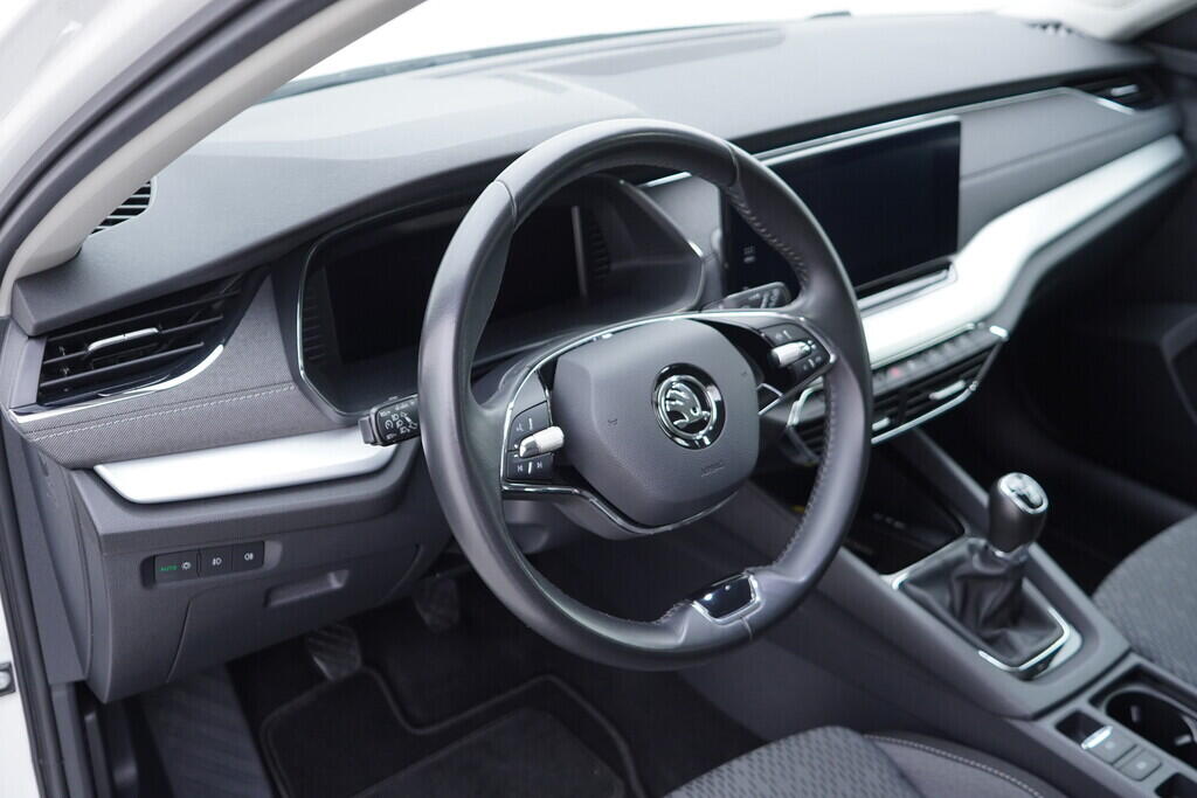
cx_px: 598
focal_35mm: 36
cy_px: 399
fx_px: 1197
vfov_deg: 36.9
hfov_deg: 53.1
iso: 250
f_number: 2.8
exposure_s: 1/40
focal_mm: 24
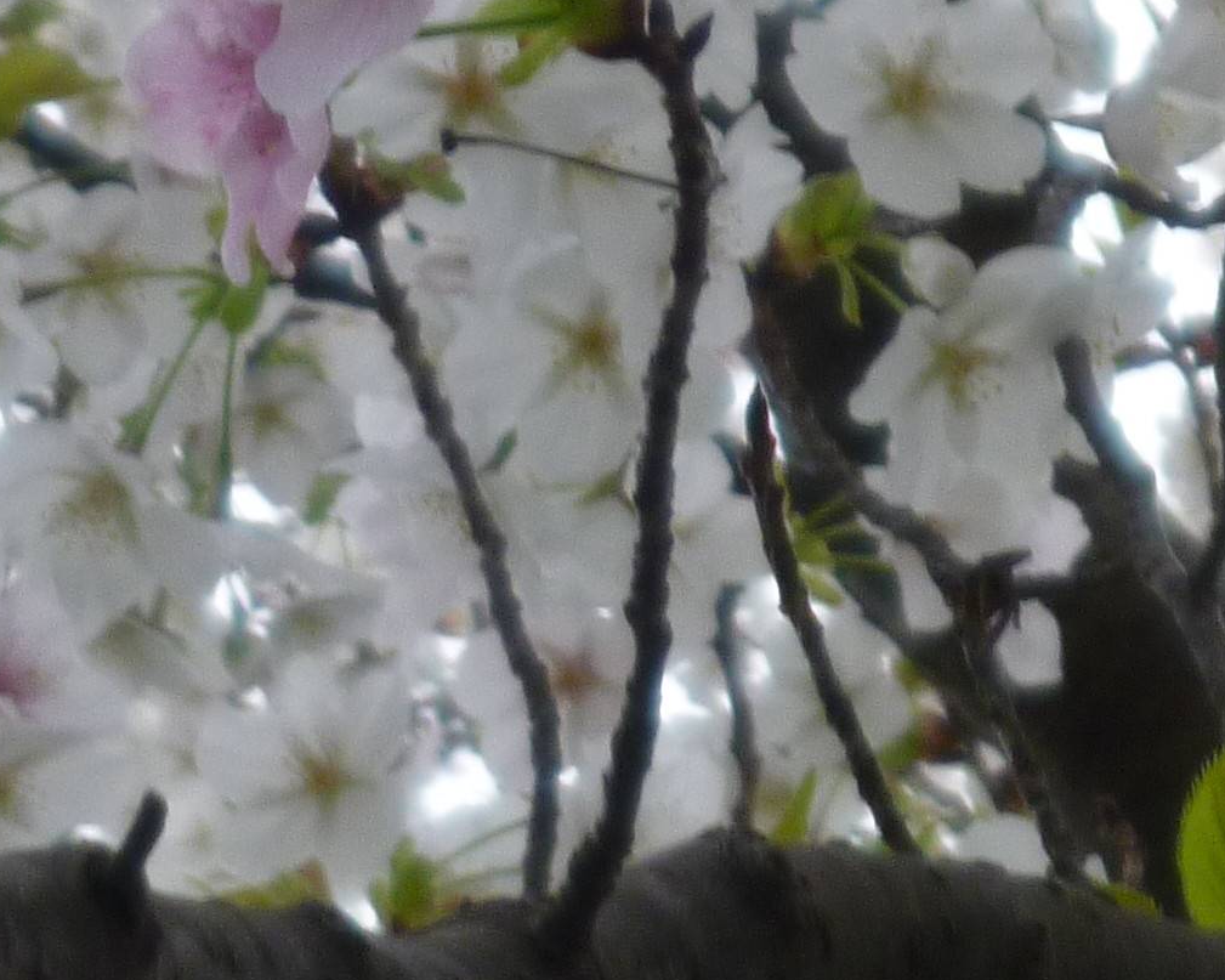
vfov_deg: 3.0
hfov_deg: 3.7
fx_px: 18960
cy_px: 249
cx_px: 475
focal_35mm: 523
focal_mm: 22.5
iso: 100
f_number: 5.9
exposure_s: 1/125
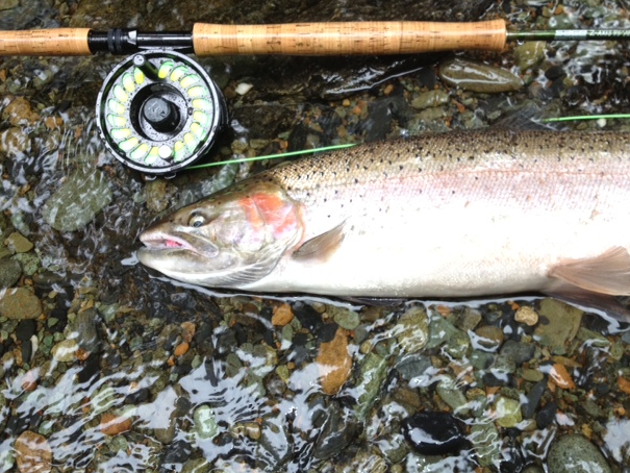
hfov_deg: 50.1
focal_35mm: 37
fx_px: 674
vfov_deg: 38.7
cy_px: 225
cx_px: 310
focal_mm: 4.28
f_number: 2.4
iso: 100
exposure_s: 1/120
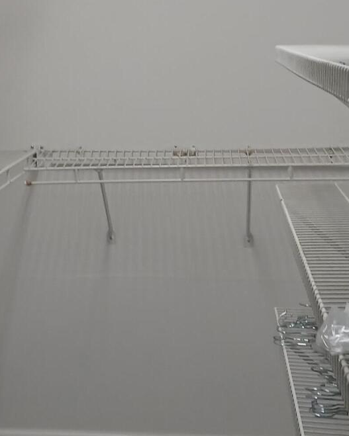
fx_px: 994
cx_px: 77
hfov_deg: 19.7
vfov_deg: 24.6
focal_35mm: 77
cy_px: 138
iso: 100
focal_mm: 3.98
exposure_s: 1/60
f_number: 1.8
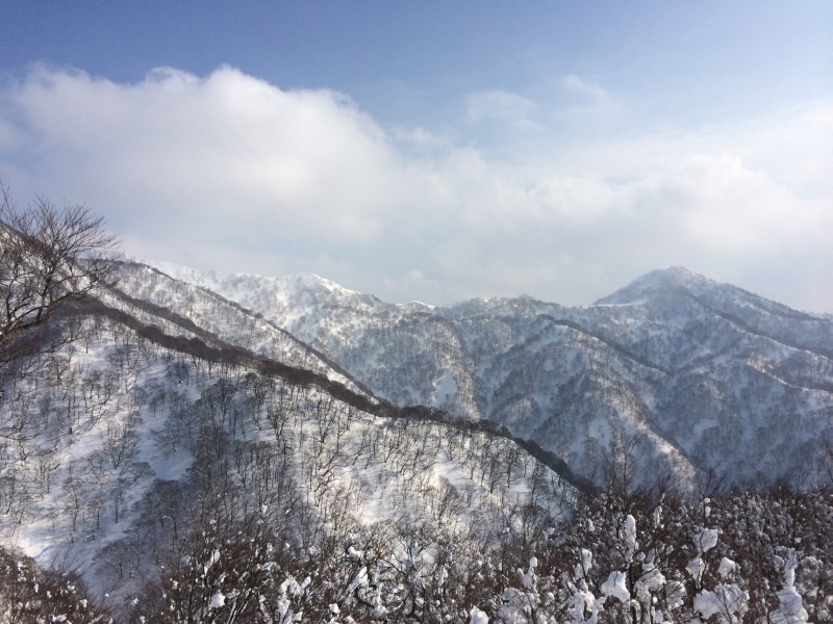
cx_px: 416
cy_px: 312
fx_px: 722
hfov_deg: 60.0
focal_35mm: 30
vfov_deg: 46.8
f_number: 2.2
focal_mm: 4.12
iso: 40
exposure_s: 1/5882
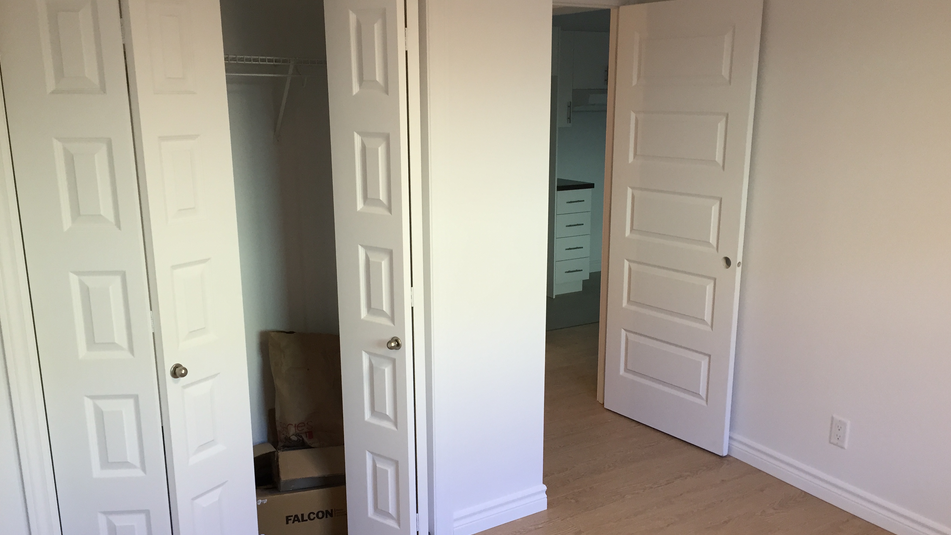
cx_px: 477
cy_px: 290
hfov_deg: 61.0
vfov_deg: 36.7
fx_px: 807
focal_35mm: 32
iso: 40
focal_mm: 4.15
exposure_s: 1/30
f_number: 2.2
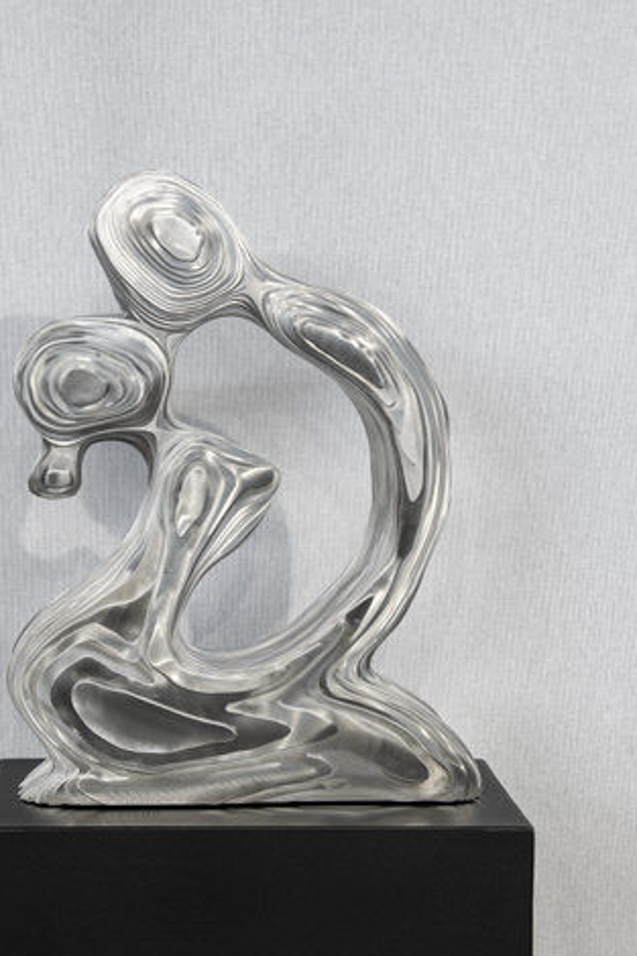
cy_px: 537
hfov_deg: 22.9
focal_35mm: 59
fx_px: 1567
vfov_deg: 33.9
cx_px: 226
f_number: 9
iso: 160
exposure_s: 1/20
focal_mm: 44
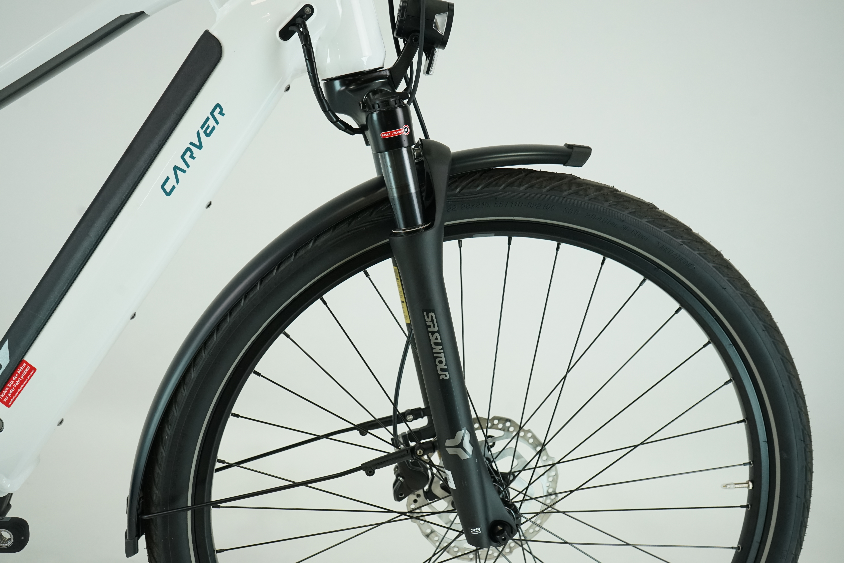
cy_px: 282
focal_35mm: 36
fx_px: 844
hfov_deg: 53.1
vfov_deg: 36.9
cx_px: 422
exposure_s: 1/200
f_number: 6.3
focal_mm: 36
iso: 1600
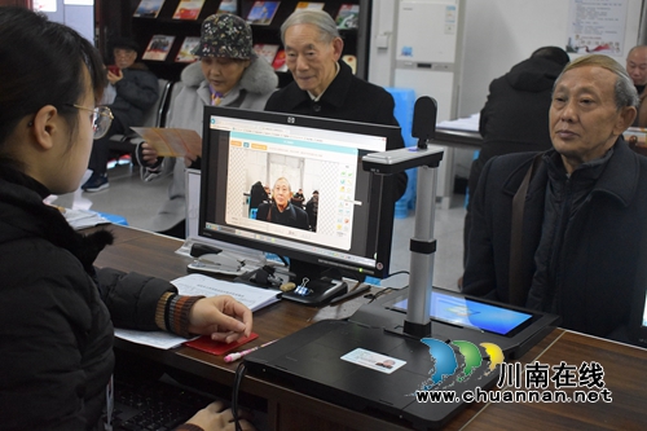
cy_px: 216
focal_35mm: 45
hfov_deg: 43.6
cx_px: 324
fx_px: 808
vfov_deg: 29.8
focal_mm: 30
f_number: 4.2
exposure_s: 1/60
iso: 4000
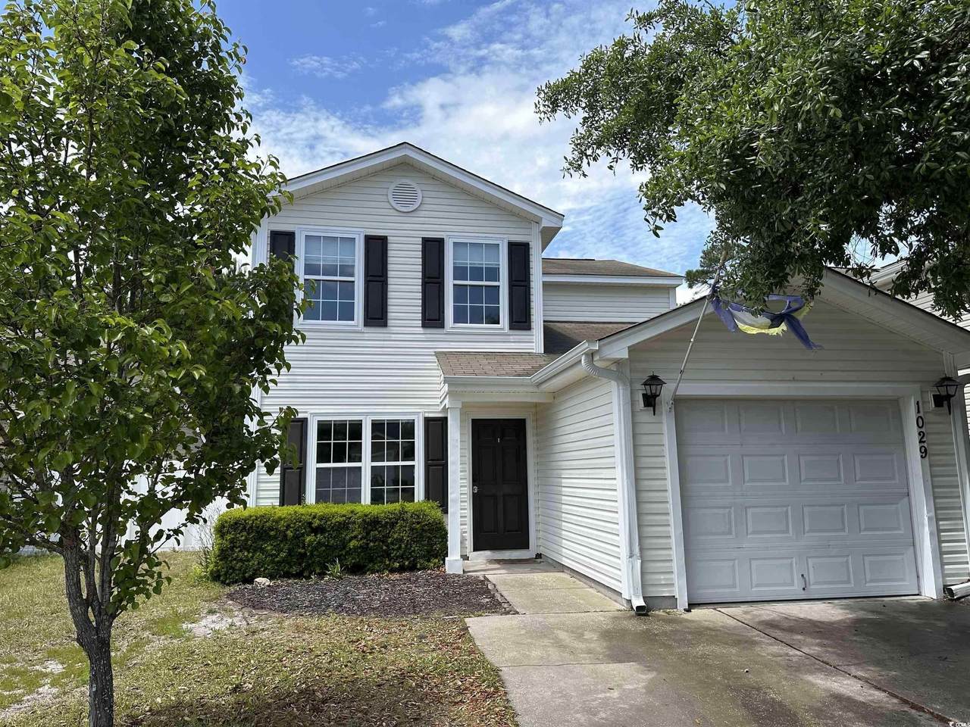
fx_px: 673
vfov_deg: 56.8
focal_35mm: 24
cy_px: 364
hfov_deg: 71.6
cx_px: 485
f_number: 1.78
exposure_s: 1/4016
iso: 80
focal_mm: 6.86
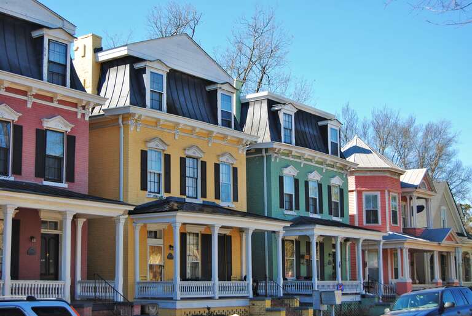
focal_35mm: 57
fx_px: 748
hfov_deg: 35.0
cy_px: 158
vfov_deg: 23.8
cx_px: 236
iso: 100
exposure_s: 1/160
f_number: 6.3
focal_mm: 38
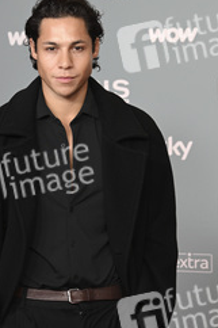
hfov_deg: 11.0
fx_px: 1128
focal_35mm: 124
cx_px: 64
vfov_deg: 16.5
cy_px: 244
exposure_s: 1/125
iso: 640
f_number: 6.3
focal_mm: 75
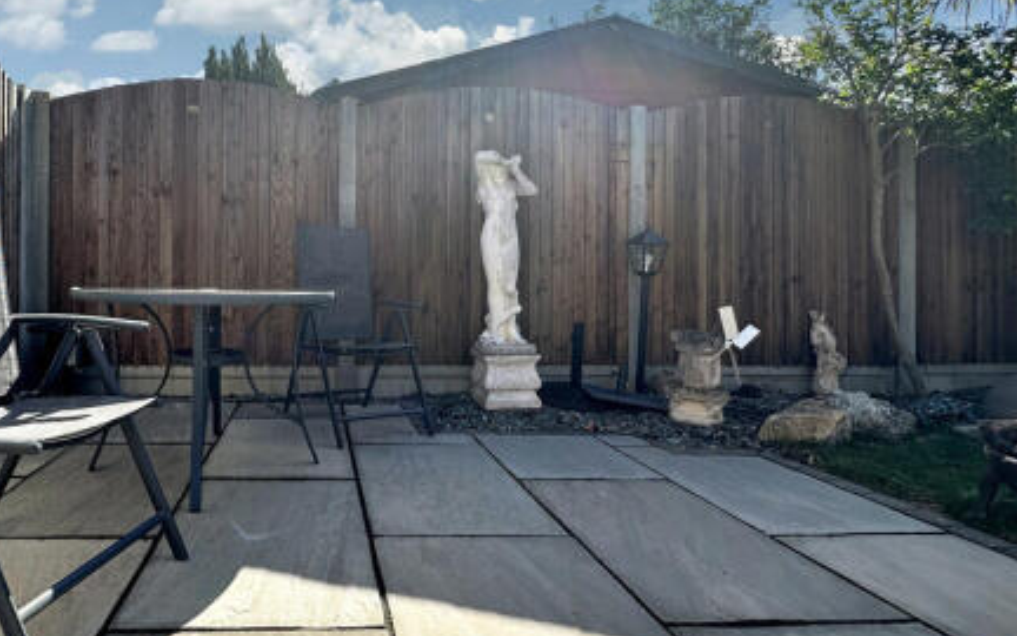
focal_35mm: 20
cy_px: 263
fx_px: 554
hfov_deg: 82.1
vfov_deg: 59.3
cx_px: 335
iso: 50
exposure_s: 1/1159
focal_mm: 2.22
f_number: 2.2
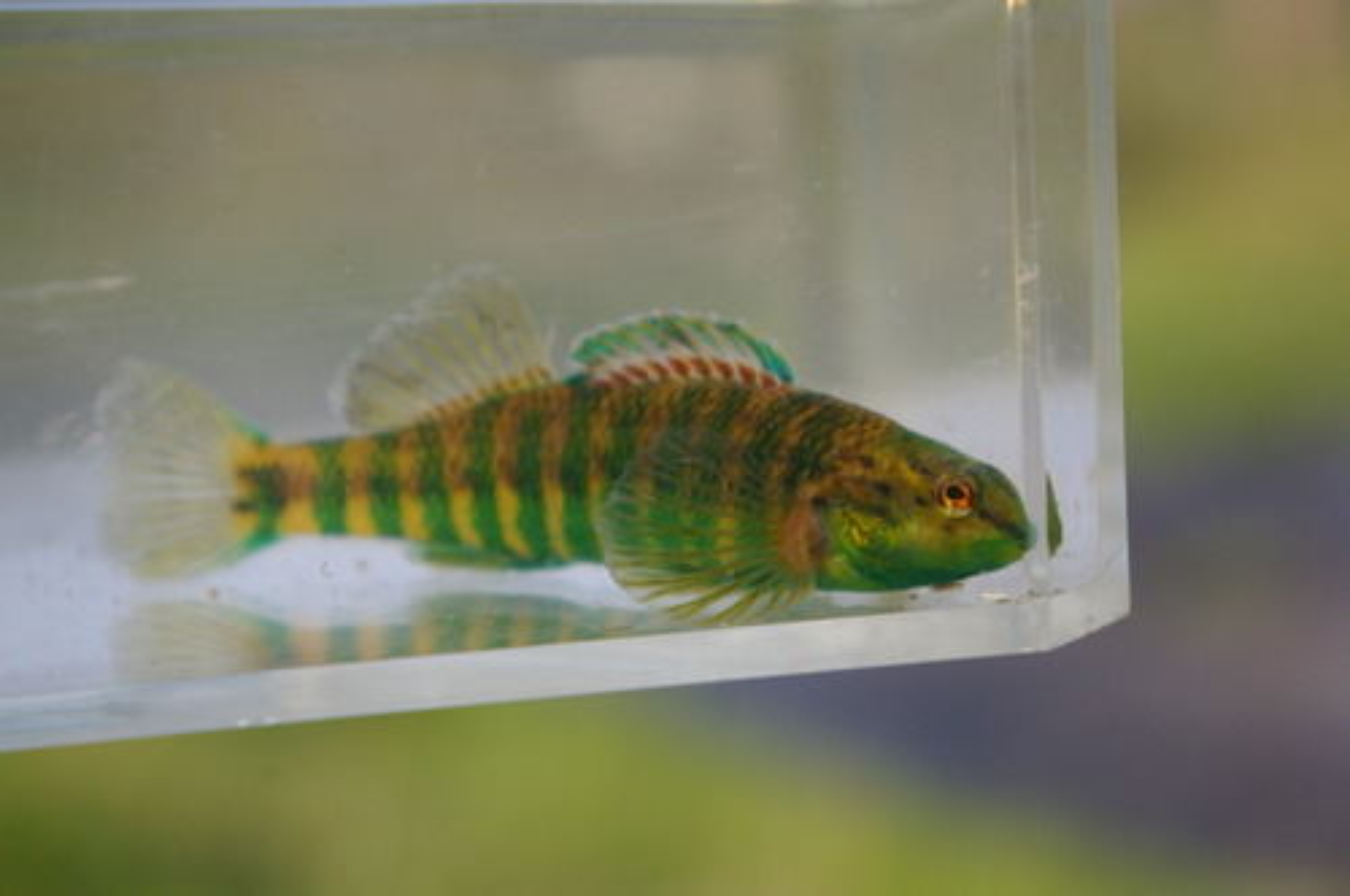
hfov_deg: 24.6
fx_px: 3090
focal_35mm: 82
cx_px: 675
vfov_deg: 16.5
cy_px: 448
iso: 400
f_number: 8
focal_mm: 55
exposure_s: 1/500
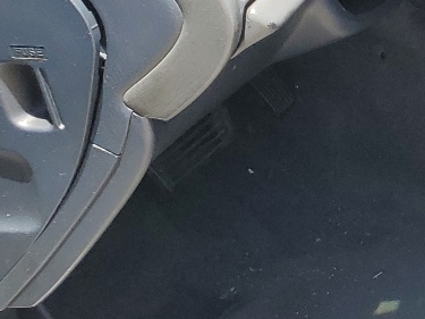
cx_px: 800
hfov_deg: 15.0
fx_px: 1362
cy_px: 2
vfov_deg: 13.2
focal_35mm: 111
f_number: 1.5
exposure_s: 1/667
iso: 50
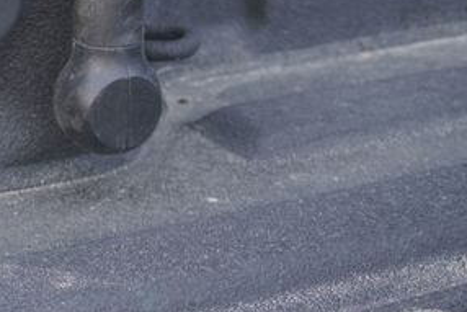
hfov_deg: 20.8
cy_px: -26
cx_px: -29
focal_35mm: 94
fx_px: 1220
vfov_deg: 14.3
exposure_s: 1/160
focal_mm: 28
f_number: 4.5
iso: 250
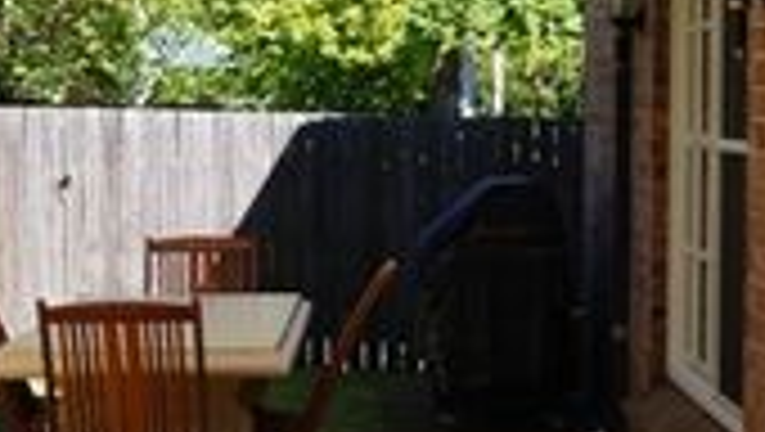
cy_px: 232
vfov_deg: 10.8
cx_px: 108
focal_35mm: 113
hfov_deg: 18.7
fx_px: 2294
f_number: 8
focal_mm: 26
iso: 400
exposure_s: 1/400
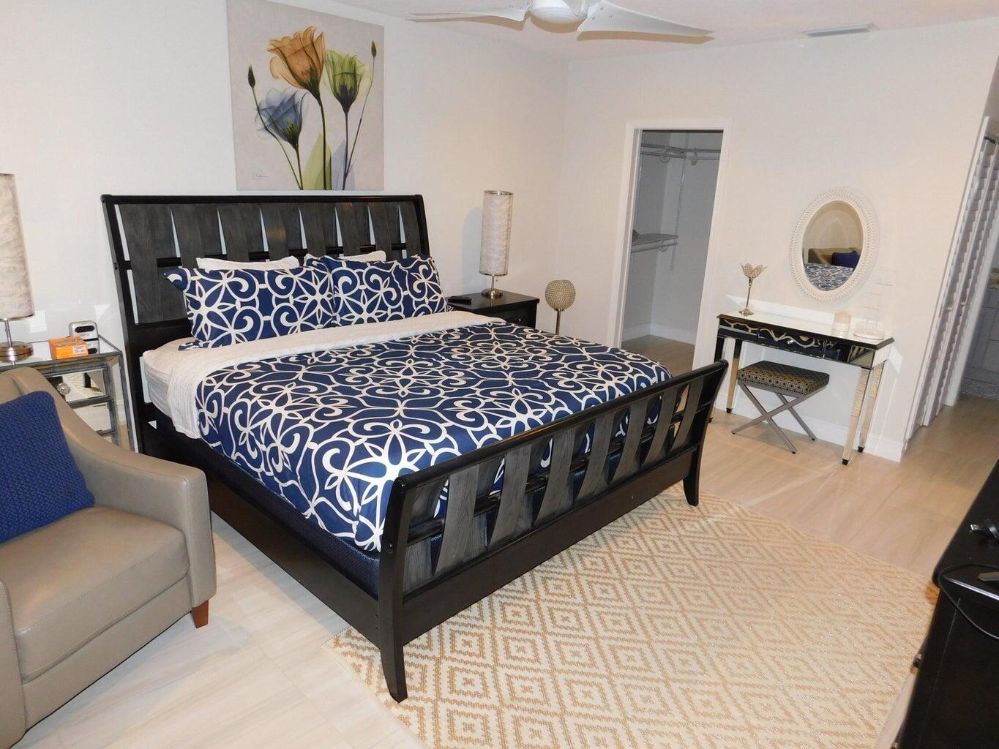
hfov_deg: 73.9
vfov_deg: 58.9
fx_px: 664
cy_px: 374
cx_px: 500
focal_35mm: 23
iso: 200
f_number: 3
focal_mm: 4
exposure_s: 1/30
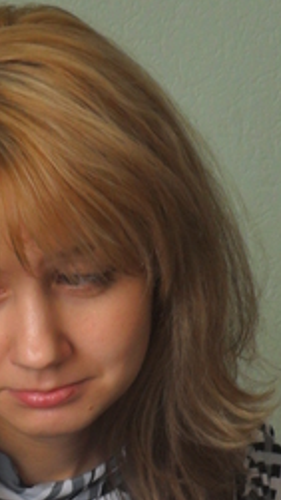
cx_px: 45
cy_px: 458
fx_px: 2718
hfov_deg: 5.9
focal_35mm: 205
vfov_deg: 10.5
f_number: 4.3
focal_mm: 15.4
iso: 100
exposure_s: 1/60
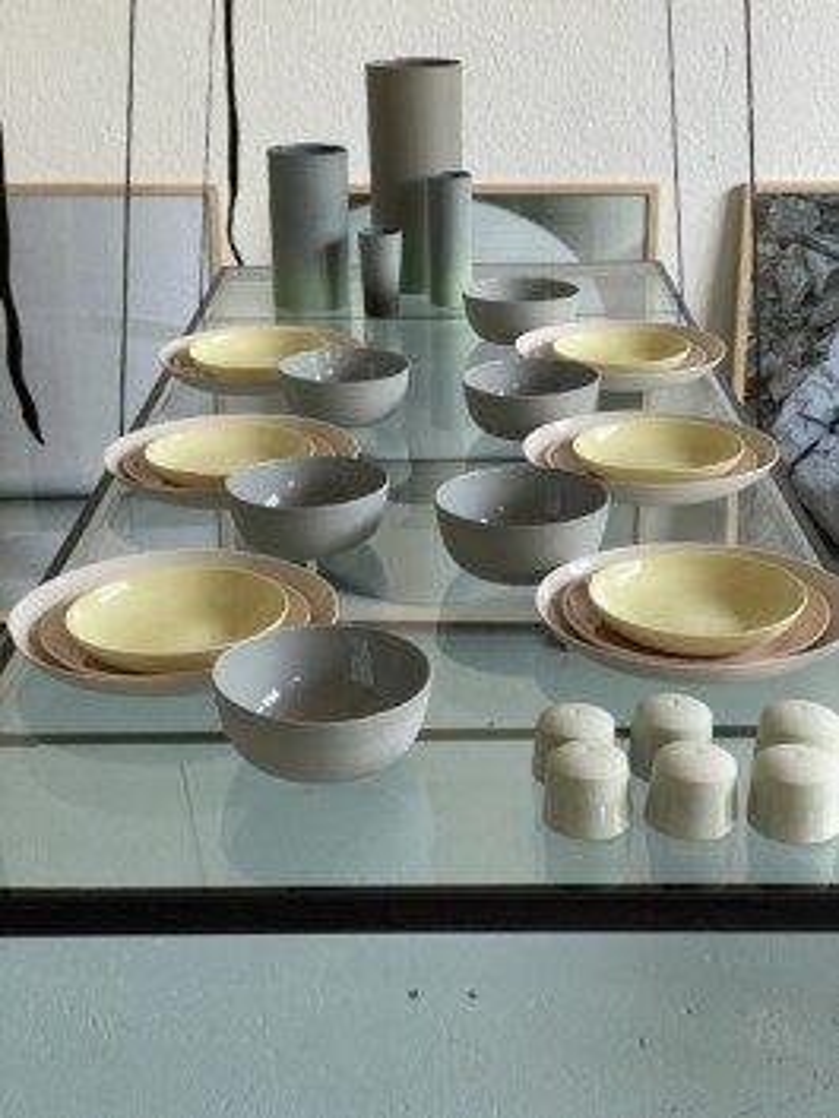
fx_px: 1679
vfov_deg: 36.8
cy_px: 559
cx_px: 420
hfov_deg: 28.0
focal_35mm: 52
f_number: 2
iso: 100
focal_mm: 6
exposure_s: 1/99
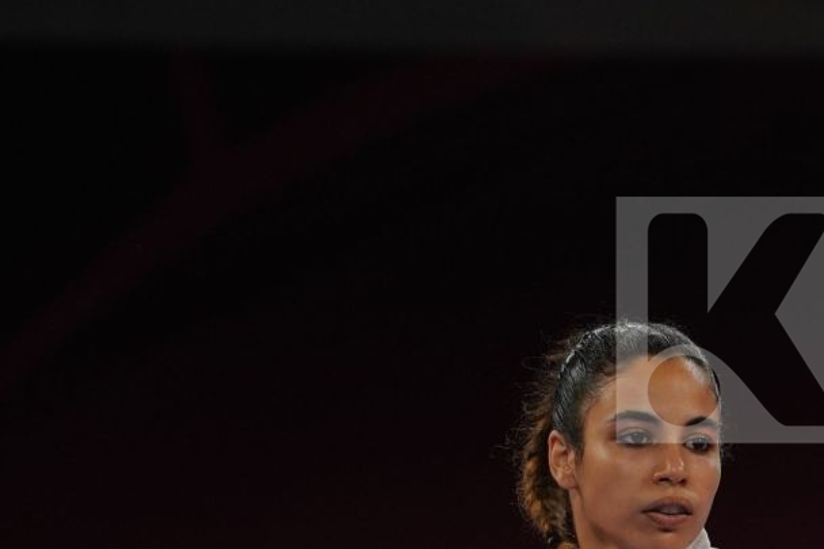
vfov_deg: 2.3
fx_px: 13408
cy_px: 800
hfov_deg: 3.5
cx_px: 743
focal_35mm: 586
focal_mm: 198
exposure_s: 1/1000
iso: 1000
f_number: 2.8
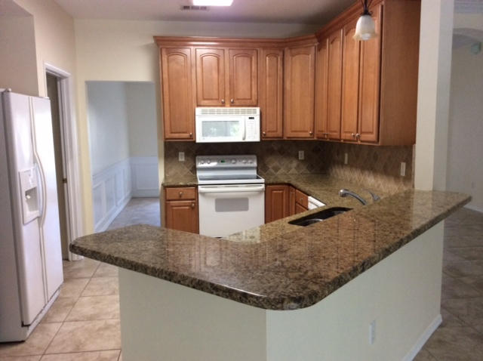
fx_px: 460
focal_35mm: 33
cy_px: 180
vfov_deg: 42.8
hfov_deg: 55.4
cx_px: 242
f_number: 2.4
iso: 100
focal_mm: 3.3
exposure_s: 1/24
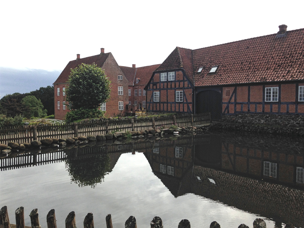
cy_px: 114
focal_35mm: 33
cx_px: 152
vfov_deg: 42.9
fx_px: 290
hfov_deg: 55.4
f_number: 2.4
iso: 50
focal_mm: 4.12
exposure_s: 1/2262
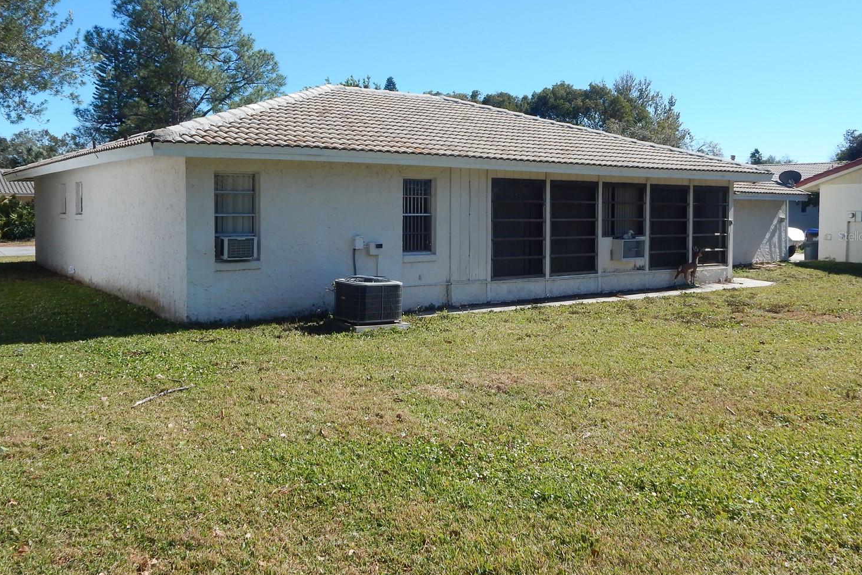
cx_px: 420
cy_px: 236
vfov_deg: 41.0
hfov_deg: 58.7
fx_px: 766
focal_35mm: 32
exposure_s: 1/400
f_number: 6.3
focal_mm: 5.1
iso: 125
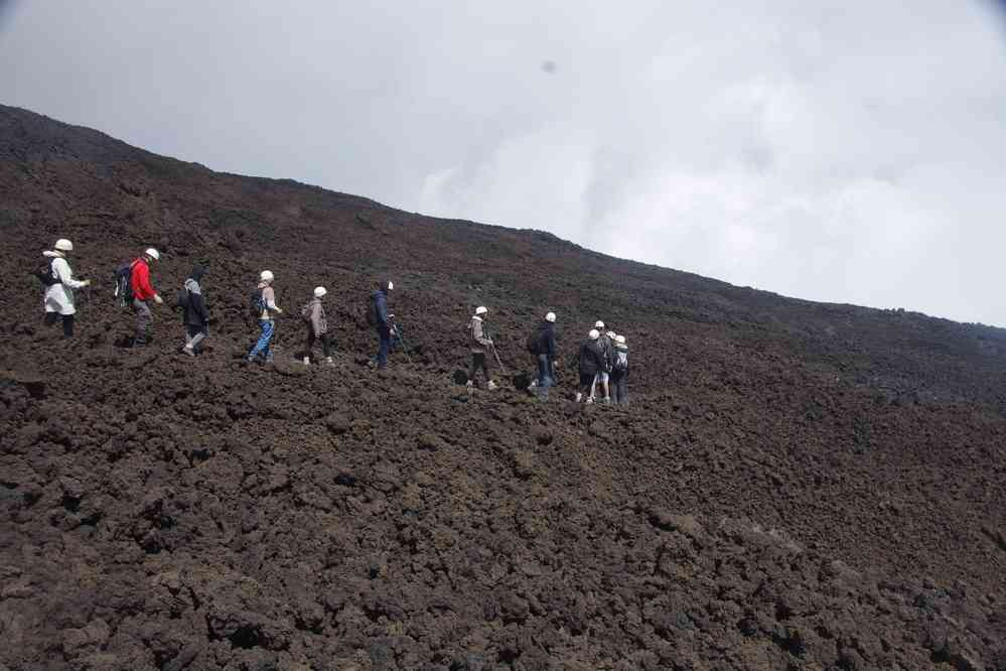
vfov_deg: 38.2
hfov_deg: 54.9
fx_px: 968
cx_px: 503
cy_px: 336
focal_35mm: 35
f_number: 11
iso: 200
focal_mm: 23.1
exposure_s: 1/125
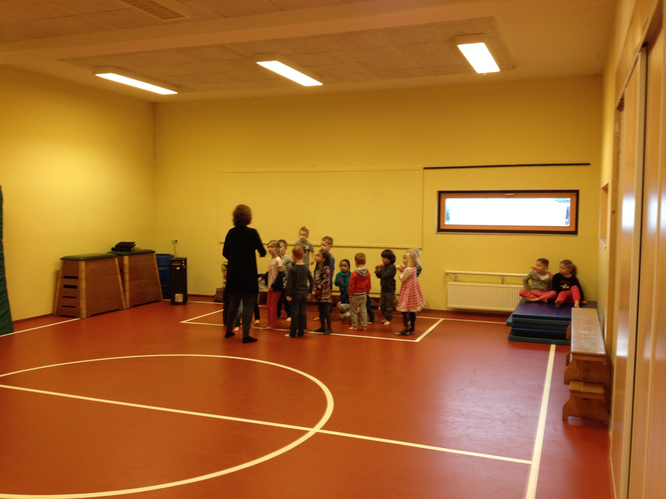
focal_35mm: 35
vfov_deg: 40.7
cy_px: 250
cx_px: 333
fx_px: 673
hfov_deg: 52.6
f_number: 2.4
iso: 80
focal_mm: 4.28
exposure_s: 1/20
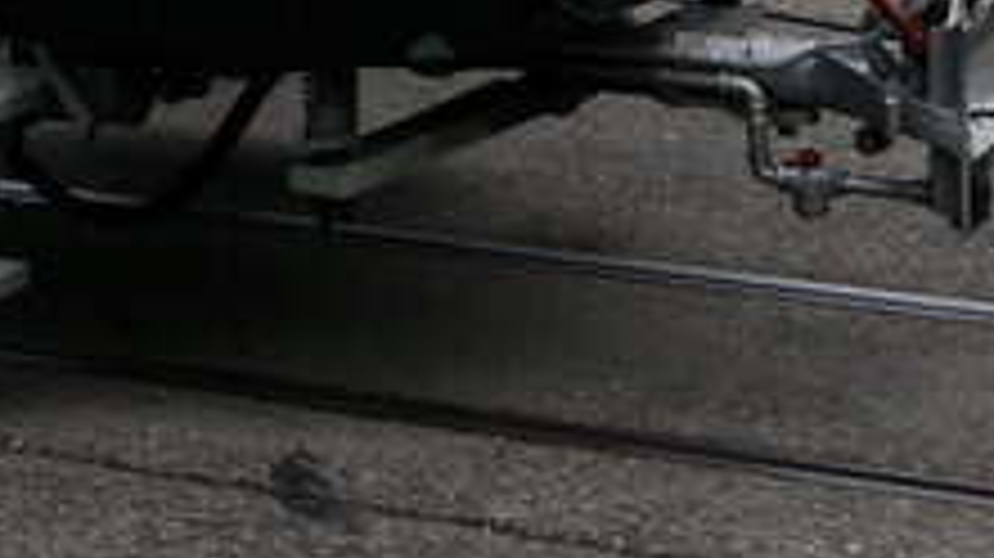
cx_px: -913
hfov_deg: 11.8
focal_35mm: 166
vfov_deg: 6.7
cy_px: -1076
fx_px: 4373
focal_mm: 14
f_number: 5
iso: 160
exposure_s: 1/250
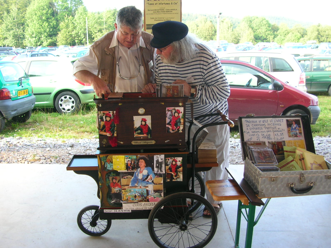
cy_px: 124
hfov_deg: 52.6
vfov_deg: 40.7
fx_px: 335
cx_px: 166
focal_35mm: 35
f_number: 2.8
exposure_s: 1/51
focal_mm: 5.8
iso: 50
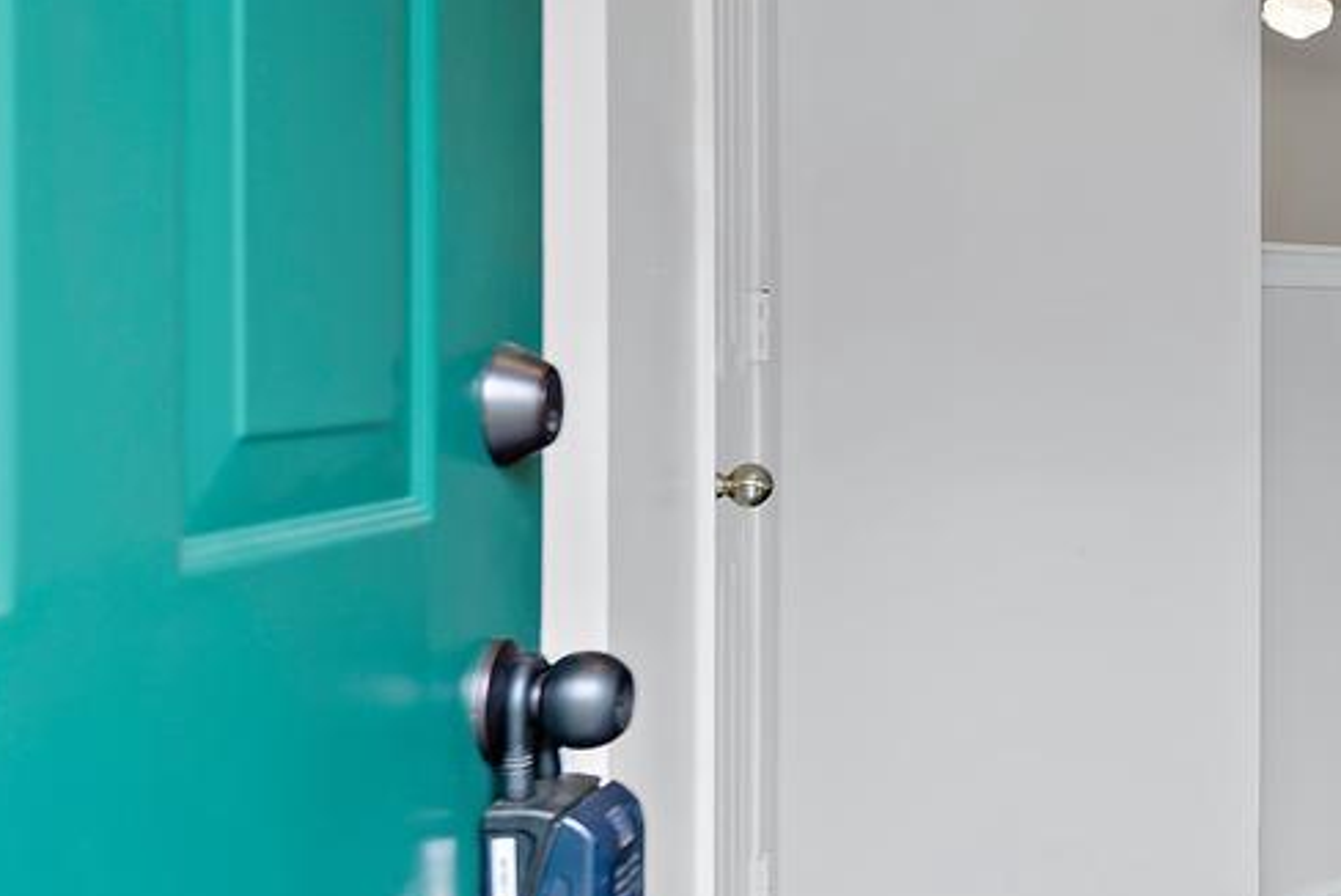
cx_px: 1591
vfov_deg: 21.9
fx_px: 2311
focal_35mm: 62
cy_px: 367
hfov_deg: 28.4
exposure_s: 1/50
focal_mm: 21
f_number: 9
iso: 320
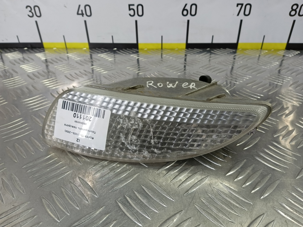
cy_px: 114
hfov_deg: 73.9
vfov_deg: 58.9
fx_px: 201
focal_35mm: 23
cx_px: 152
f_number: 1.6
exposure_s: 1/50
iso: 91
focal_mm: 4.11
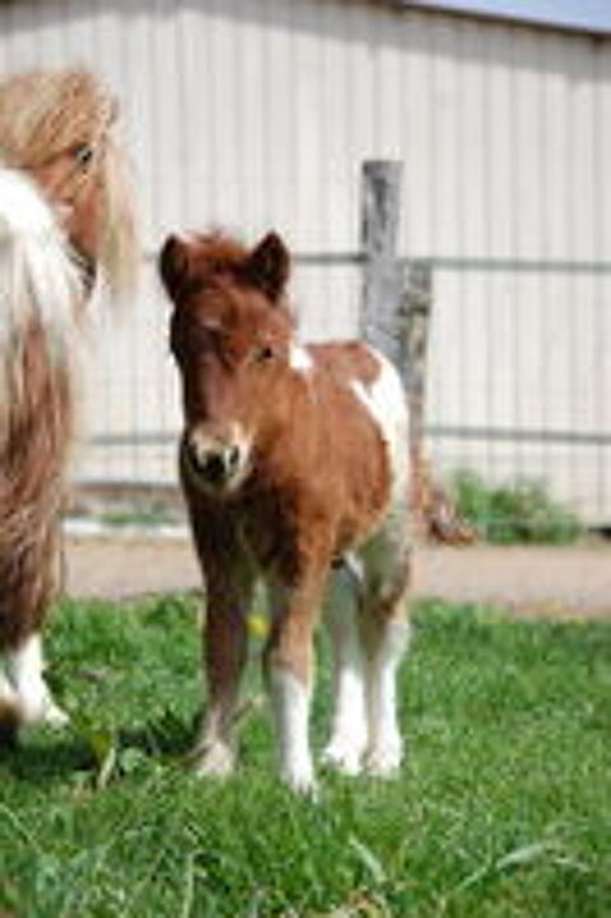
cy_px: 459
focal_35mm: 120
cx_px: 306
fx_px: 3061
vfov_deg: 17.1
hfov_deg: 11.4
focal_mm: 80
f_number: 4.8
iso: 200
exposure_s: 1/1000
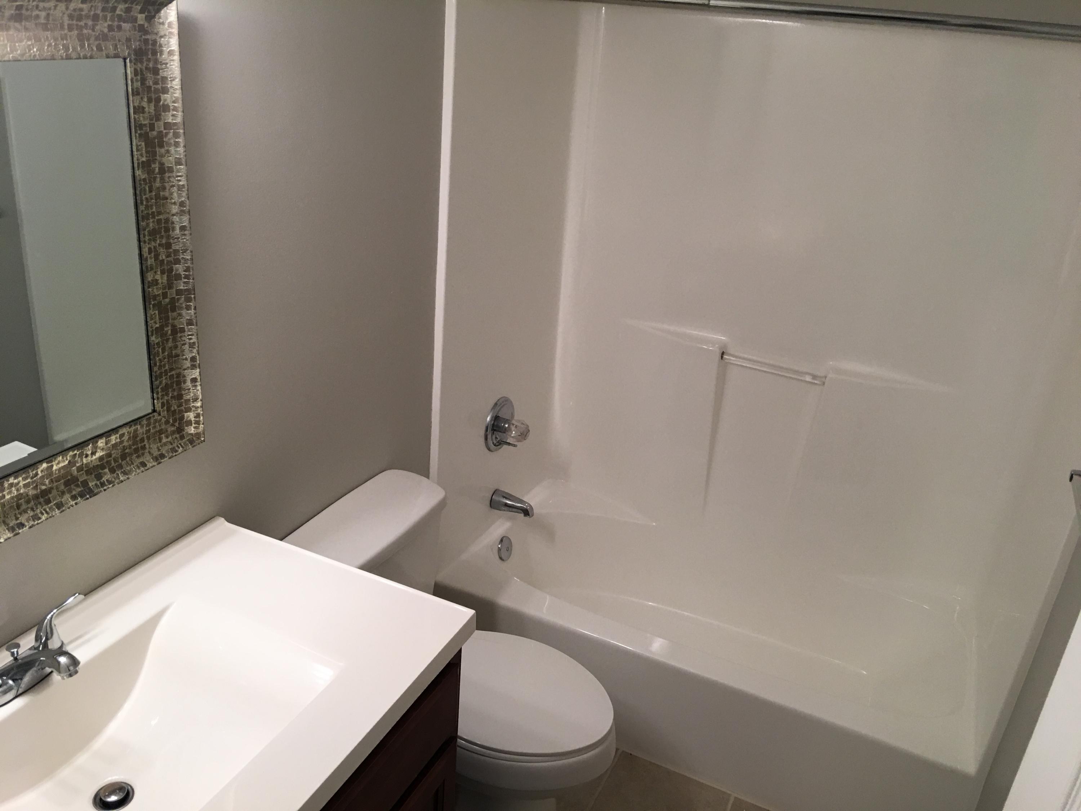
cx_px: 540
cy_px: 406
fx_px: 906
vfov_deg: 48.2
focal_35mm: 29
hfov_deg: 61.7
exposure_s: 1/30
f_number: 2.2
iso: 32
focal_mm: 4.15
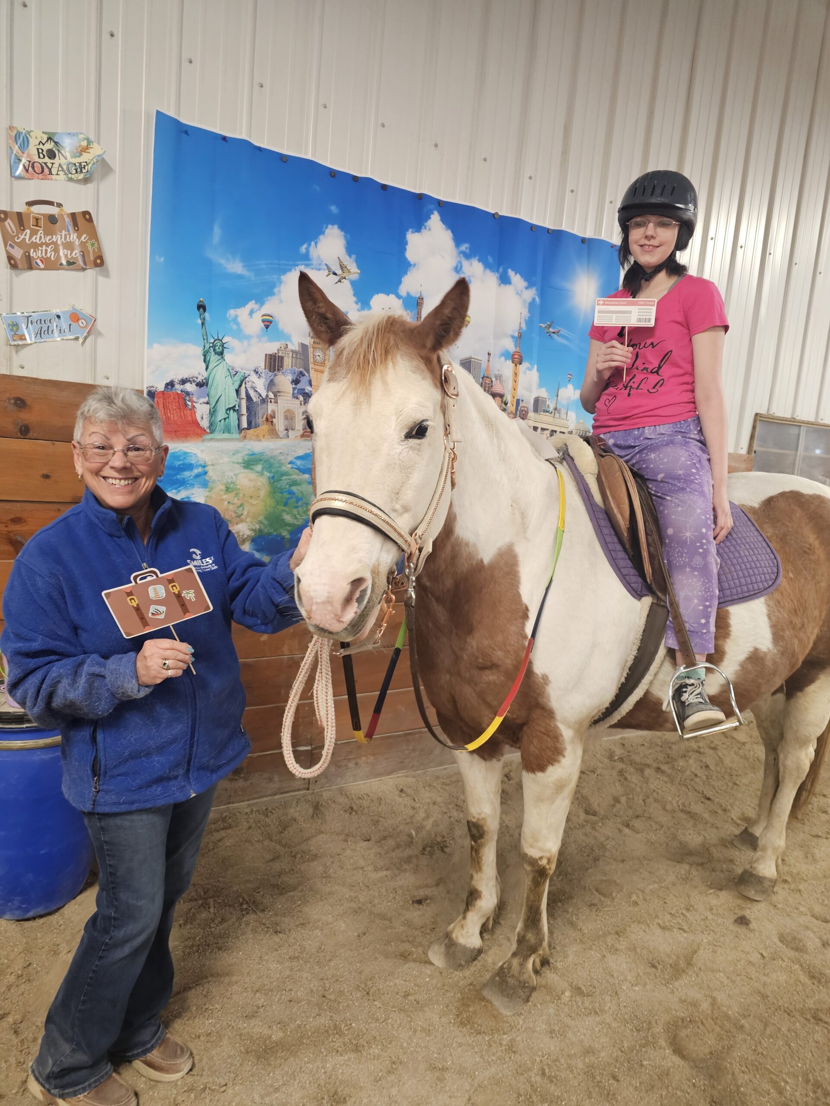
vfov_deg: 73.9
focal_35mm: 23
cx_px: 415
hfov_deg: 58.9
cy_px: 553
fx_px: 735
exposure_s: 1/120
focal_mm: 6.3
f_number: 1.7
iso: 800
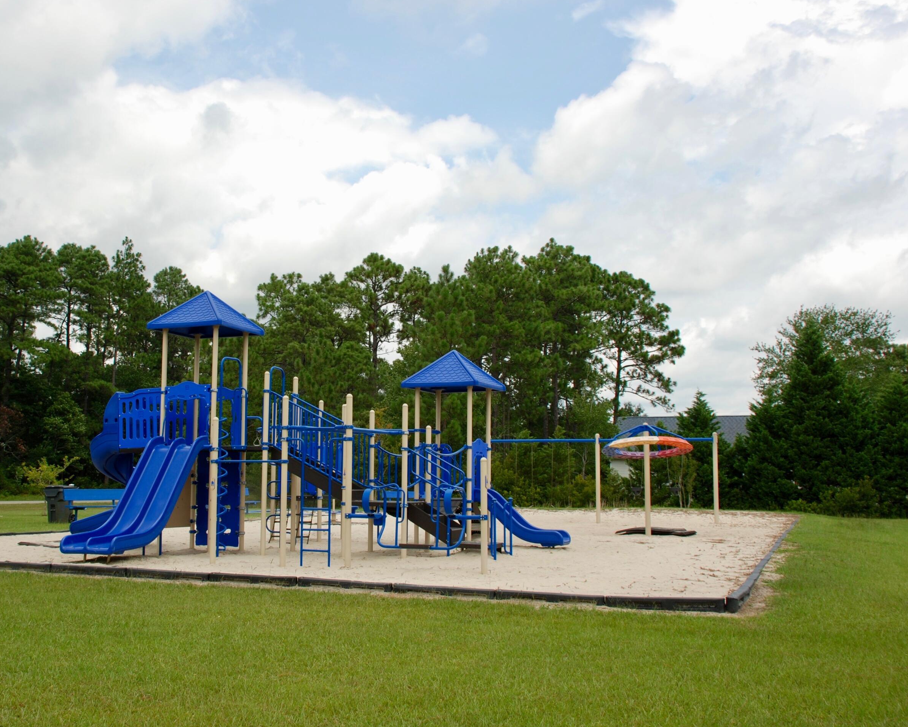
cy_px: 356
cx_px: 367
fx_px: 1048
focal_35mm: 39
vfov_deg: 38.2
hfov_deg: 46.6
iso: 100
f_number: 7.1
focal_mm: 22
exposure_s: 1/200
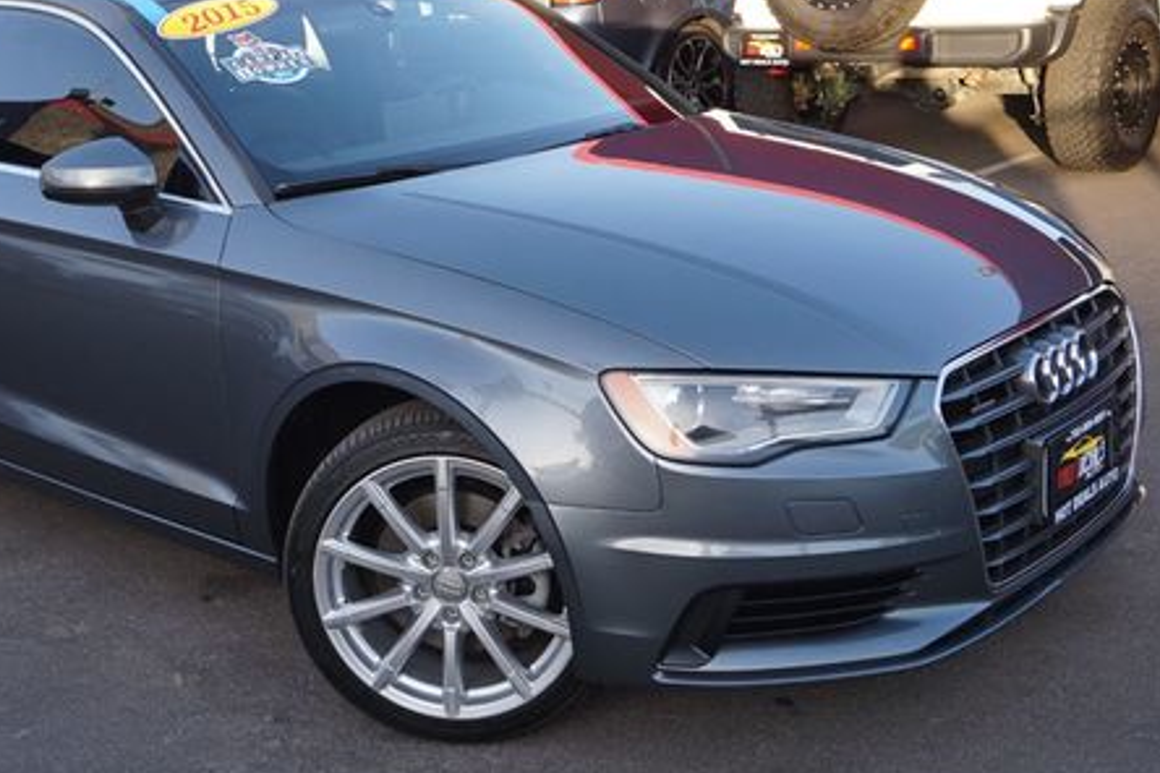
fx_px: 1602
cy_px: 355
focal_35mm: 50
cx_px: 418
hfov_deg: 39.5
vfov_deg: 27.1
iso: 100
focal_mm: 23
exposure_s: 1/80
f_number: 5.6
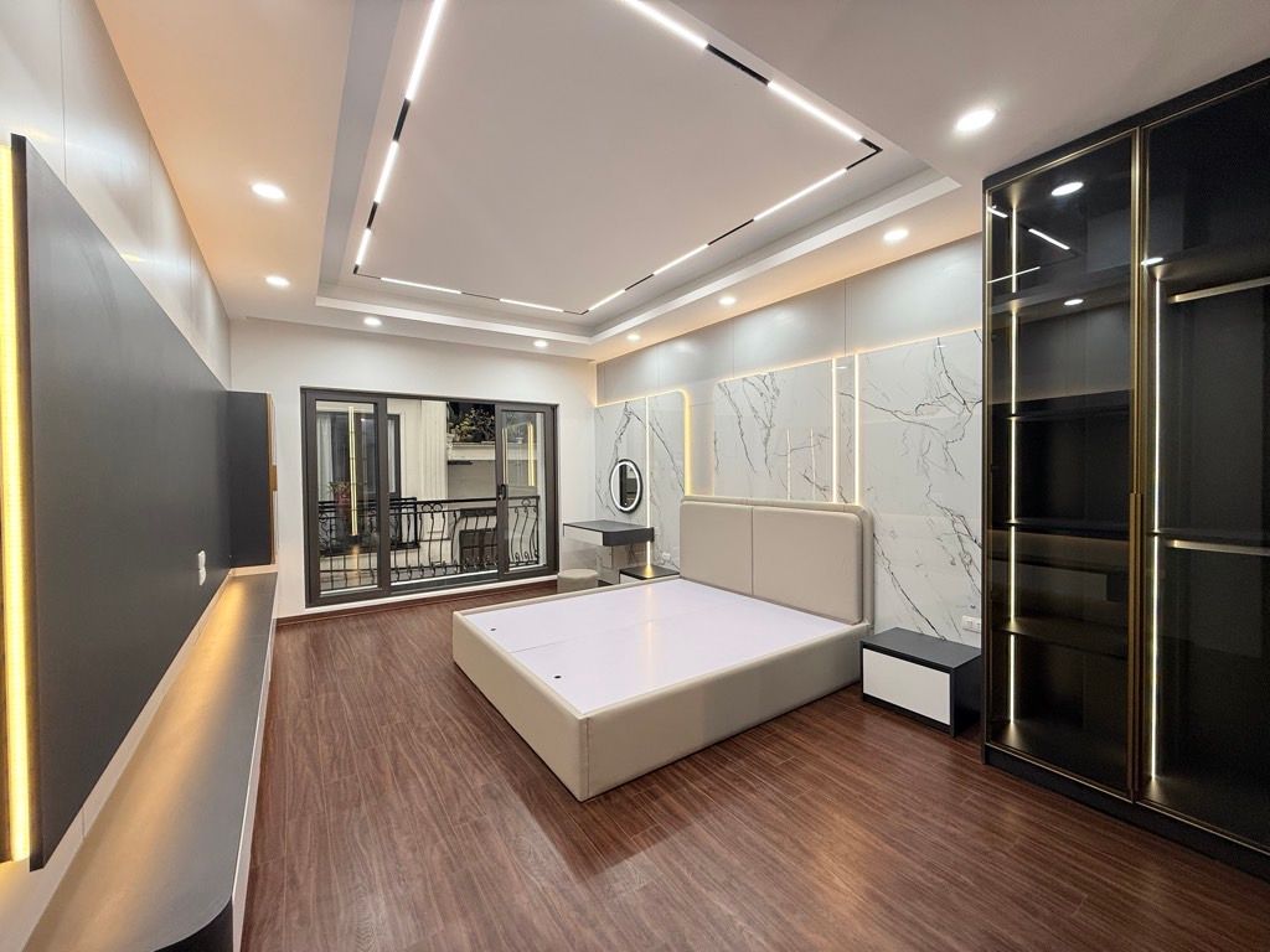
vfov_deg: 85.7
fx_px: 514
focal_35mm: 14
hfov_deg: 102.1
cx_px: 635
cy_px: 476
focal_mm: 2.22
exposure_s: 1/100
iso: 100
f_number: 2.2
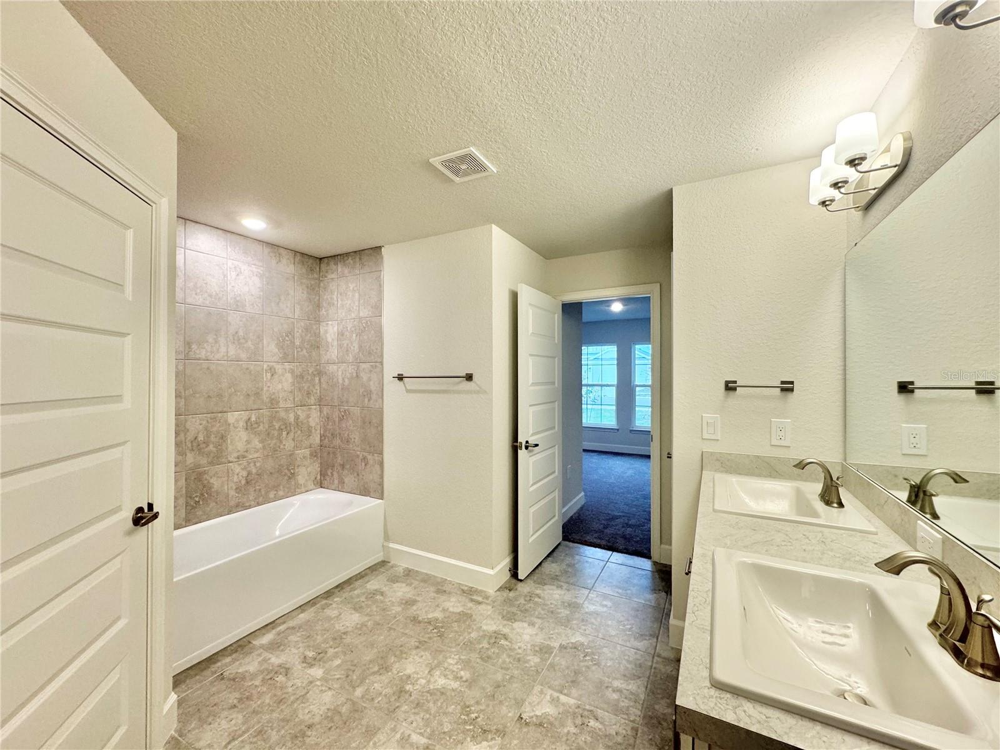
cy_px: 375
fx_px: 404
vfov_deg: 85.7
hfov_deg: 102.1
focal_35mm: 14
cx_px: 500
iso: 200
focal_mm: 2.22
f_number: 2.2
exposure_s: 1/120
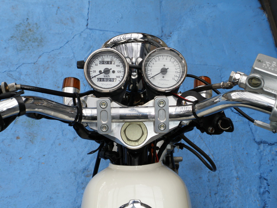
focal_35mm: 52
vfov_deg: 28.0
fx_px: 416
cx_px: 138
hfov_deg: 36.8
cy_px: 104
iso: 64
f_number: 4.3
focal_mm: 9.1
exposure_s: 1/80
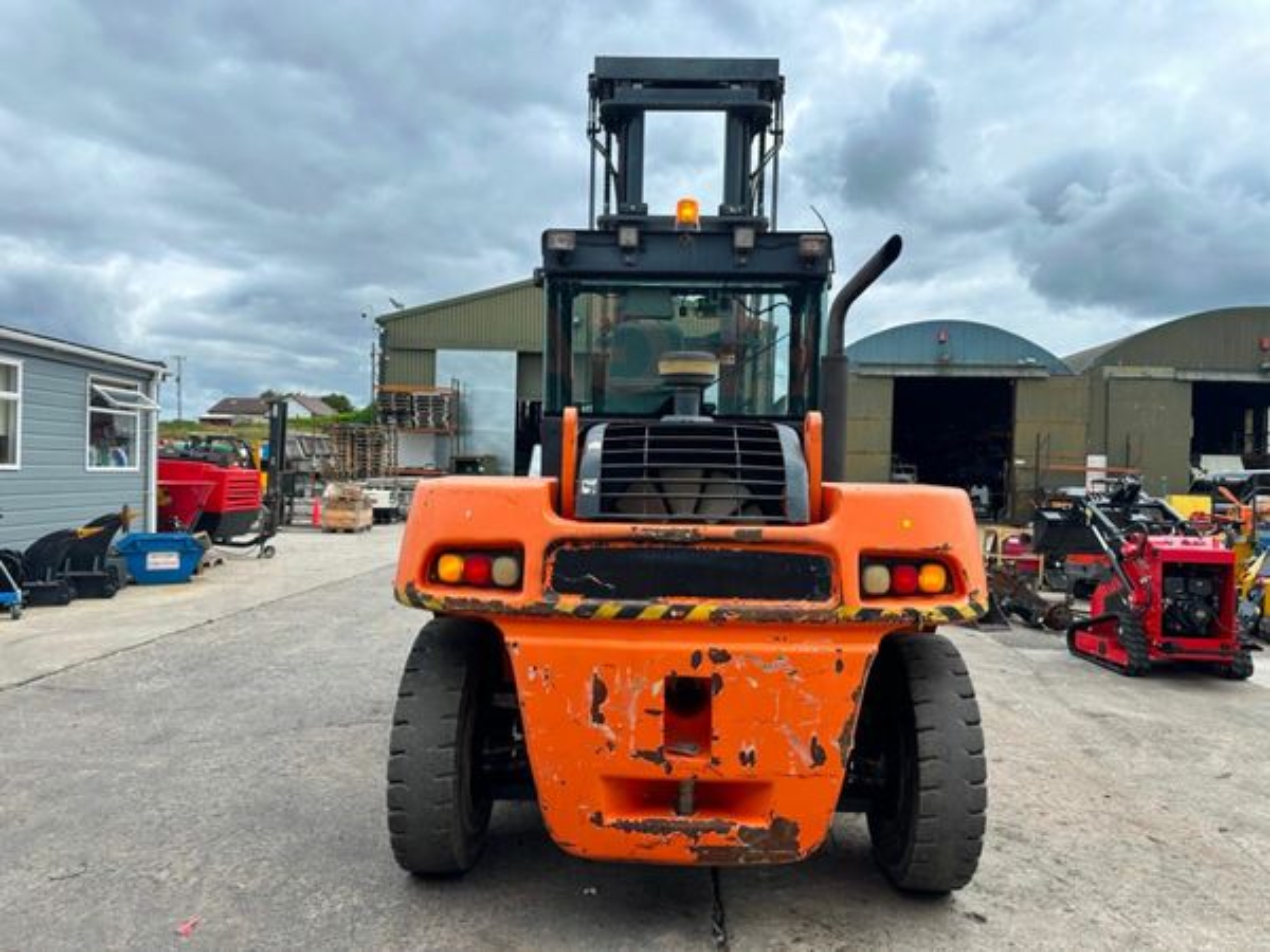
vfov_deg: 56.8
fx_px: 881
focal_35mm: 24
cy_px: 476
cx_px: 635
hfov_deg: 71.6
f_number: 1.78
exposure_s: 1/1272
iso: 80
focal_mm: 6.86
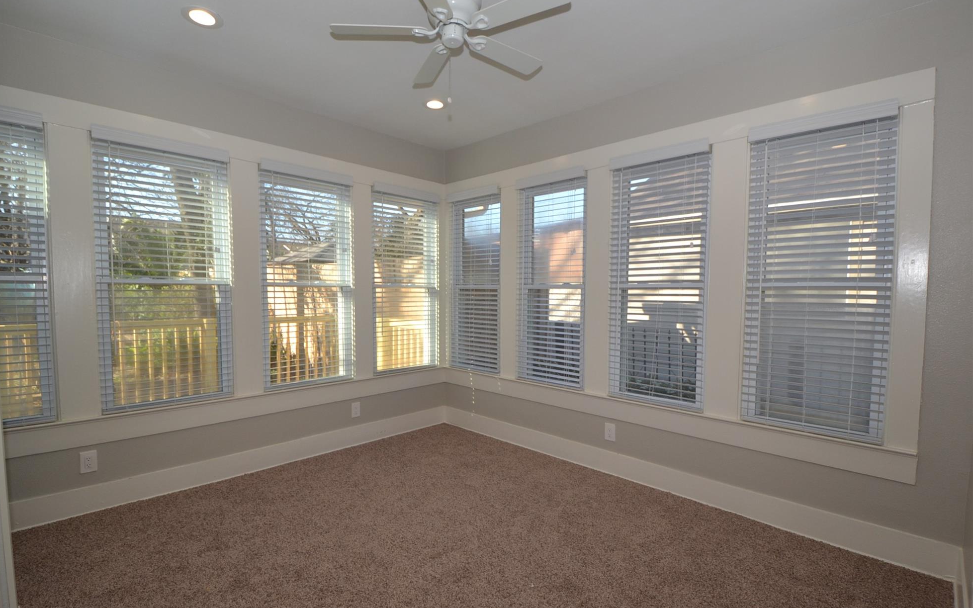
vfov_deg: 71.2
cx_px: 464
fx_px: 424
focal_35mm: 16
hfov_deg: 97.8
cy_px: 318
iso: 360
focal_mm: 10
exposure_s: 1/125
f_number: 5.6
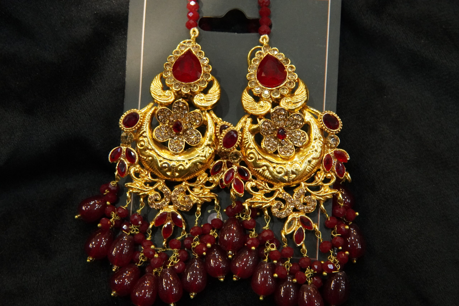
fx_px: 574
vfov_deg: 29.9
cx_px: 230
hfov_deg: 43.6
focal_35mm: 45
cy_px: 153
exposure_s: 1/80
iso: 6400
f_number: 9
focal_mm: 30
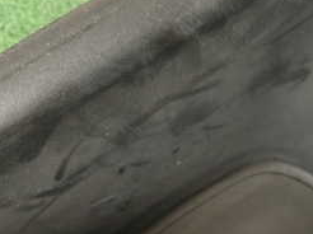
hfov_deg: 31.7
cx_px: 156
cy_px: 85
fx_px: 551
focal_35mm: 61
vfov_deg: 23.9
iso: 320
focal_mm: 4.5
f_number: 2
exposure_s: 1/30
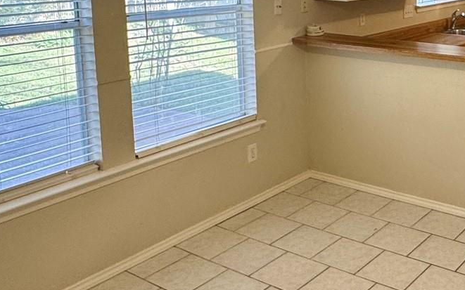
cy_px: 37
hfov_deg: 40.6
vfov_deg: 27.1
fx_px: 583
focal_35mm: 46
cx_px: 407
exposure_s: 1/120
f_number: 2.2
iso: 125
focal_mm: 2.22
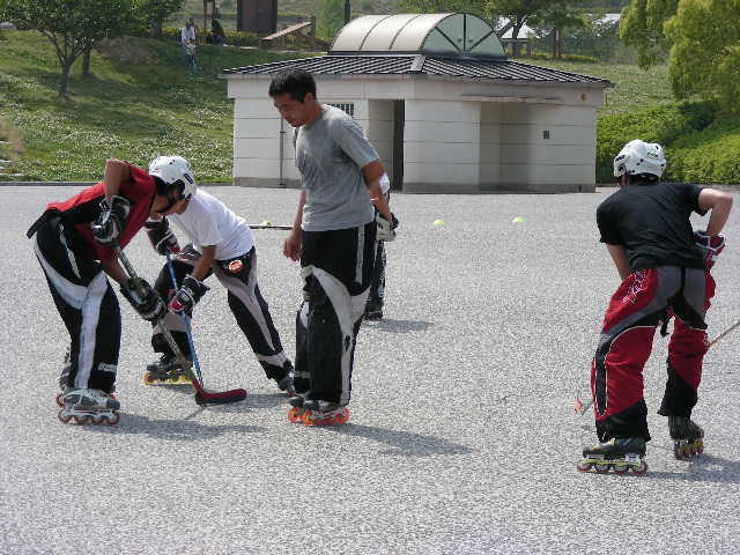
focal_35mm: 128
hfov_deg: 15.4
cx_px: 370
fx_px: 2736
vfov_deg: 11.6
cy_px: 278
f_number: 4
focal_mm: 21.3
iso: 50
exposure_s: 1/417
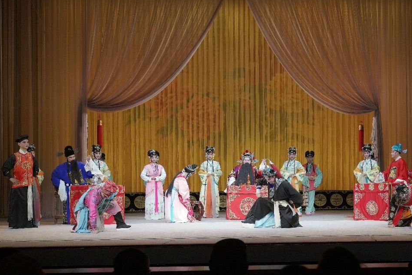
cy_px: 163
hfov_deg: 39.5
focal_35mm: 50
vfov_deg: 26.9
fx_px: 572
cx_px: 245
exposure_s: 1/800
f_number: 4
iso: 1250
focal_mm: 34
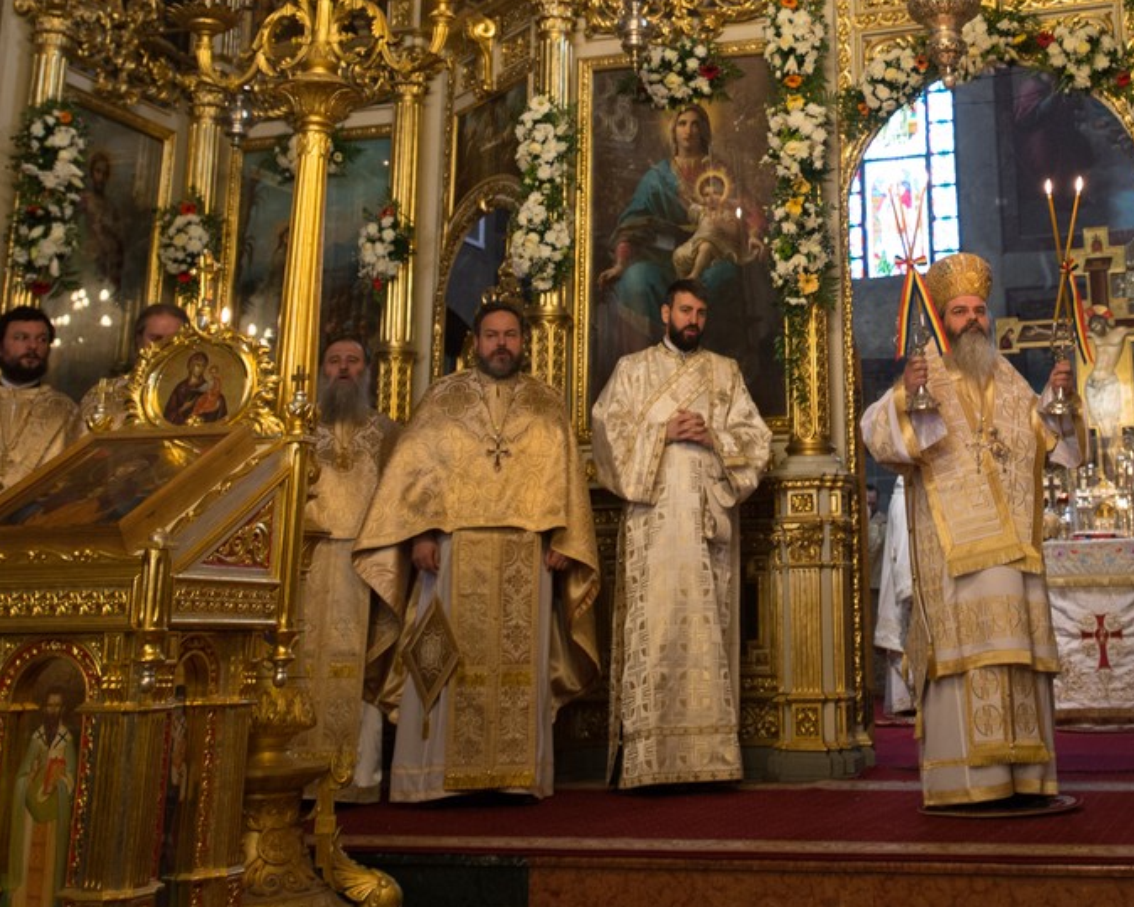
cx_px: 817
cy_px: 158
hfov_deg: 38.0
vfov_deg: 30.5
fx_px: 1611
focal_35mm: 48
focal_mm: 24
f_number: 2.8
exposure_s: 1/50
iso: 1250
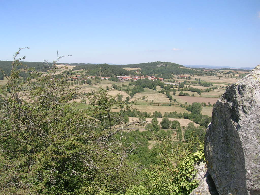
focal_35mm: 35
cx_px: 130
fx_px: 263
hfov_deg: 52.6
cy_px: 98
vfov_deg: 40.7
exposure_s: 1/337
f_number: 4.8
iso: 50
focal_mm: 5.4
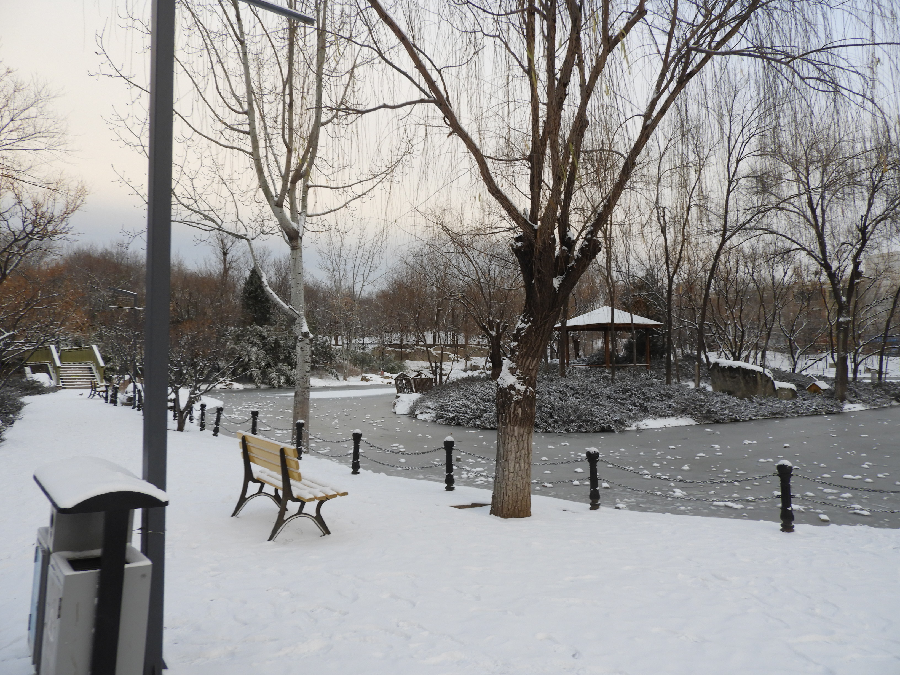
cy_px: 338
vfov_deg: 56.8
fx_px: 624
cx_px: 450
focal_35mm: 24
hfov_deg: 71.6
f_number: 3.3
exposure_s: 1/125
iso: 100
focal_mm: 4.3
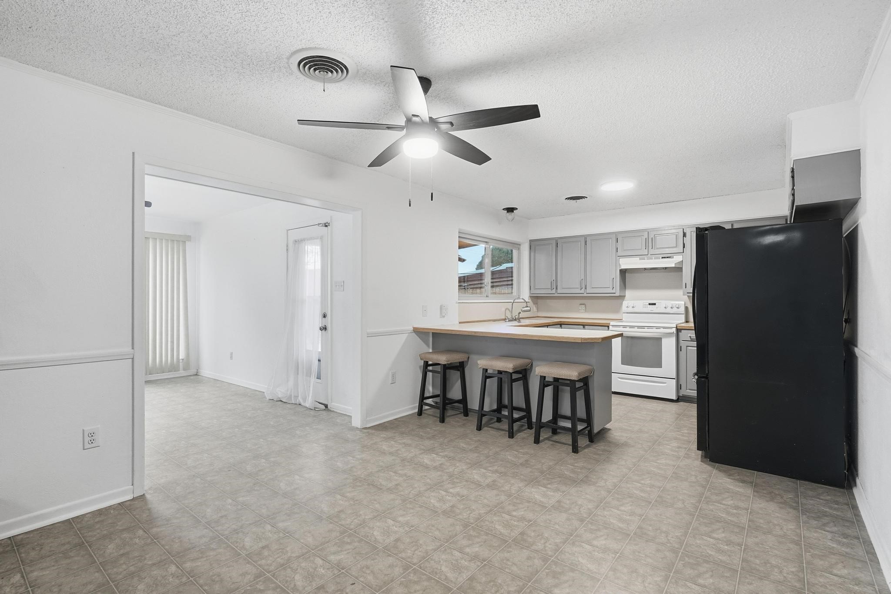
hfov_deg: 95.0
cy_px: 297
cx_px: 446
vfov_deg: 72.0
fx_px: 408
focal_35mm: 16
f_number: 8
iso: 640
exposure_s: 1/160
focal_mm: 11
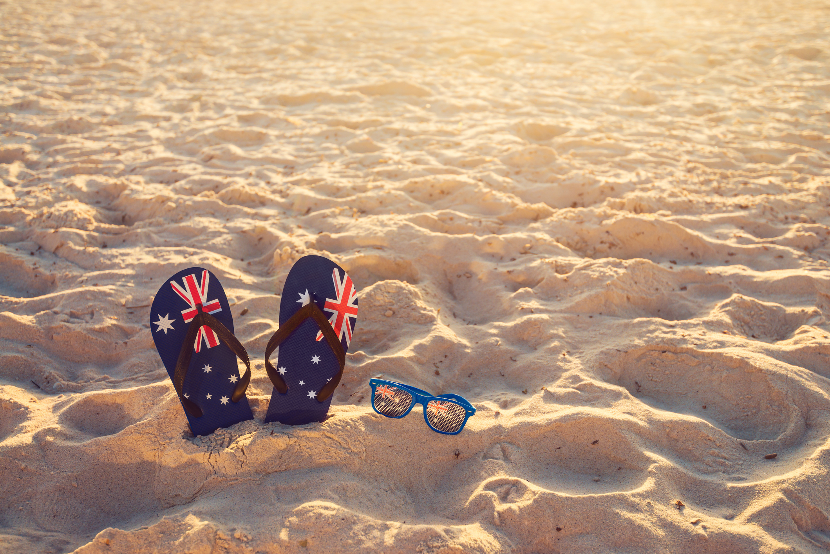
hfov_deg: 54.4
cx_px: 415
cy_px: 277
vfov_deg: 37.9
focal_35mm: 35
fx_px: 807
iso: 100
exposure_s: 1/250
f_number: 4.5
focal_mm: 35
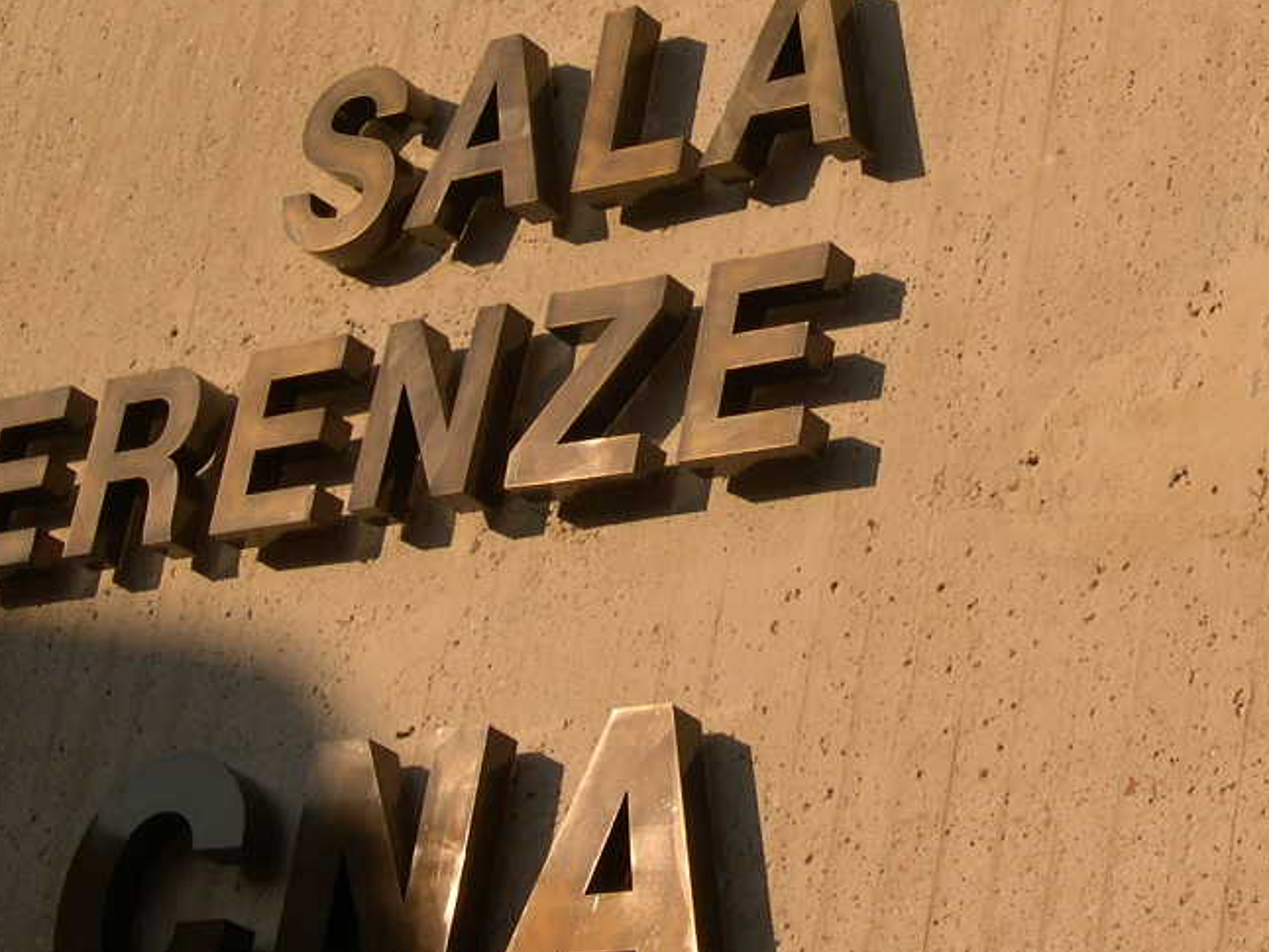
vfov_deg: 14.4
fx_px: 3777
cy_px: 338
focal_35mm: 103
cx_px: 915
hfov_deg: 19.0
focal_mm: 11.1
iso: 100
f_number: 8.8
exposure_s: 1/357
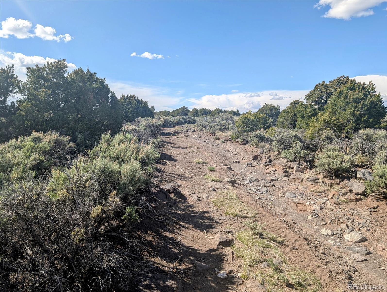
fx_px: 269
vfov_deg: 56.9
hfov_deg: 71.5
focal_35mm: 24
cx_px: 194
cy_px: 146
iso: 21
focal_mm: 6.9
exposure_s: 1/1212
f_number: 1.68
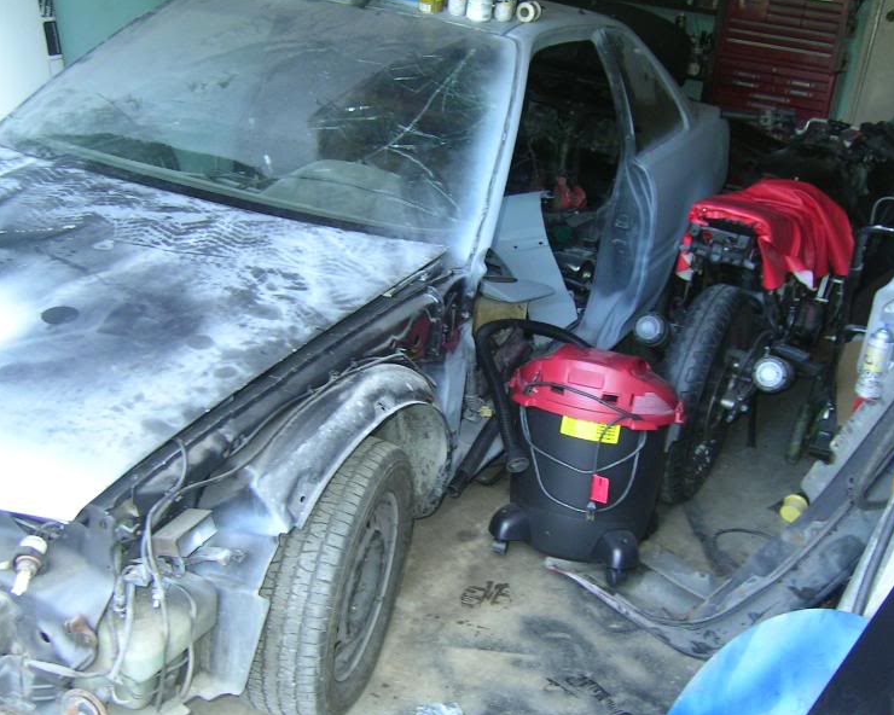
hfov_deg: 47.9
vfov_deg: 39.2
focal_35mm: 38
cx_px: 442
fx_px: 1005
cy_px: 358
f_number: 2.8
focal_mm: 5.6
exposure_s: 1/30
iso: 100
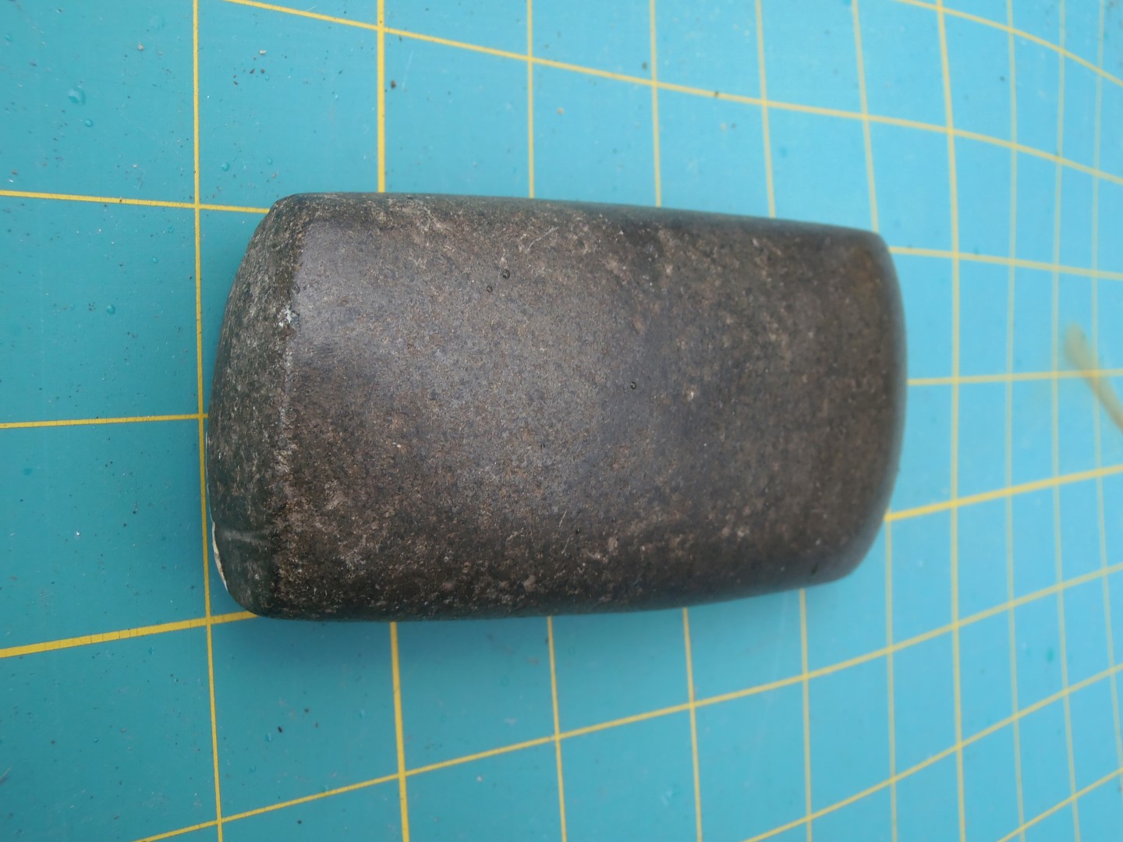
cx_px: 562
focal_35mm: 33
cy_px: 421
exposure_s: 1/125
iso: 80
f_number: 3.6
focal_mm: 5.93
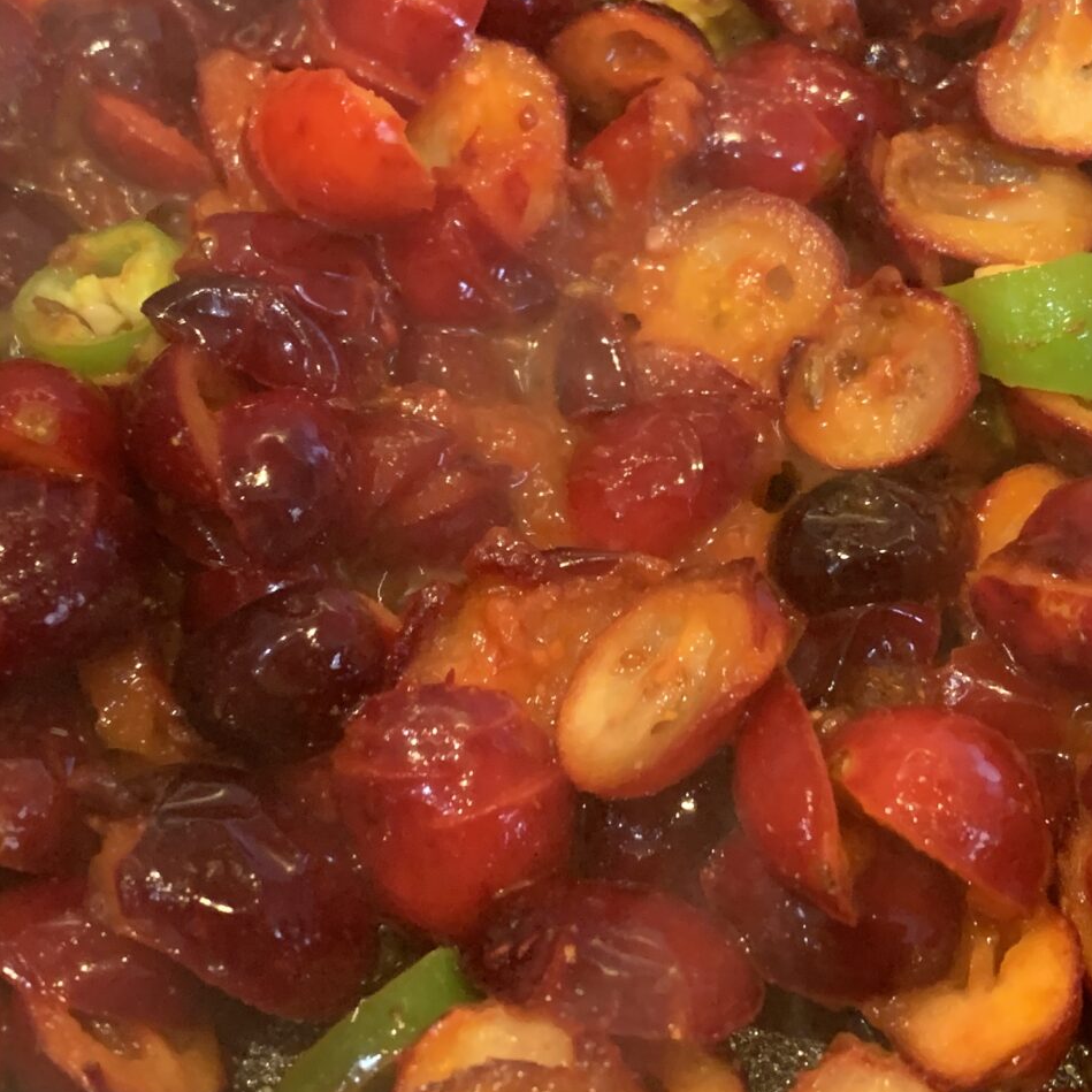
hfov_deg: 27.7
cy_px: 324
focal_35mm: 62
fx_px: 2213
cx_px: 660
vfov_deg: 27.5
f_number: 1.8
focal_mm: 4.25
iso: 400
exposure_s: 1/33
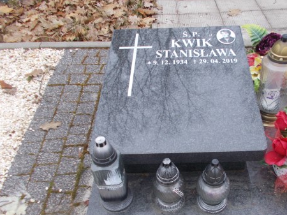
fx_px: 307
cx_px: 180
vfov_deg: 38.2
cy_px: 142
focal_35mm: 37
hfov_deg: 49.6
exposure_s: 1/40
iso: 80
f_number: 3.2
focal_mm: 4.6
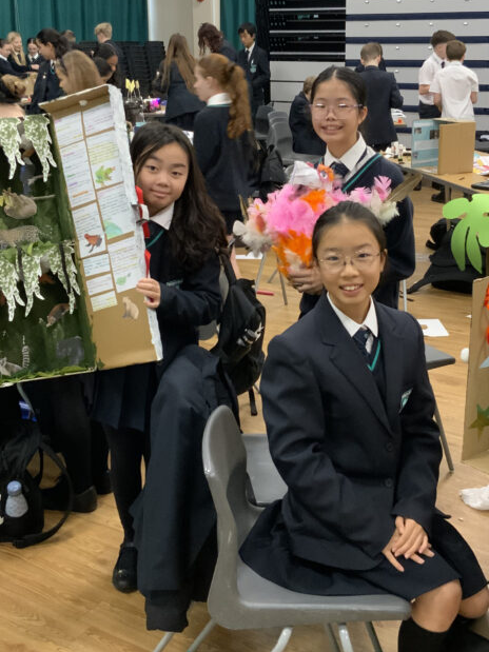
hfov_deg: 30.2
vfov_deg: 39.6
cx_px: 287
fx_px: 904
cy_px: 299
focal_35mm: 48
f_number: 1.8
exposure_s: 1/50
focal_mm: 3
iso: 250
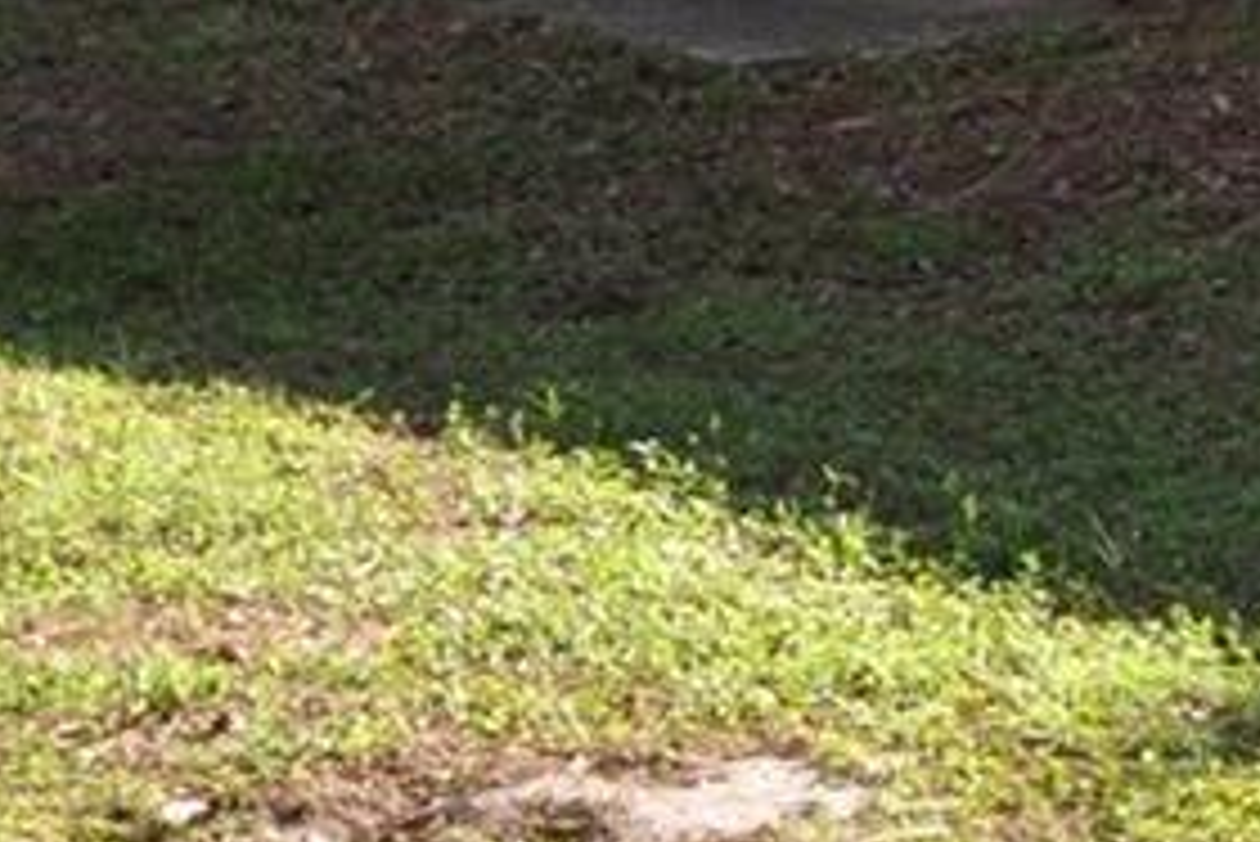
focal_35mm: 180
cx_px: 2862
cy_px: -500
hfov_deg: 10.2
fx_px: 6298
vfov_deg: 7.5
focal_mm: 21
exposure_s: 1/200
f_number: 8
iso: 200
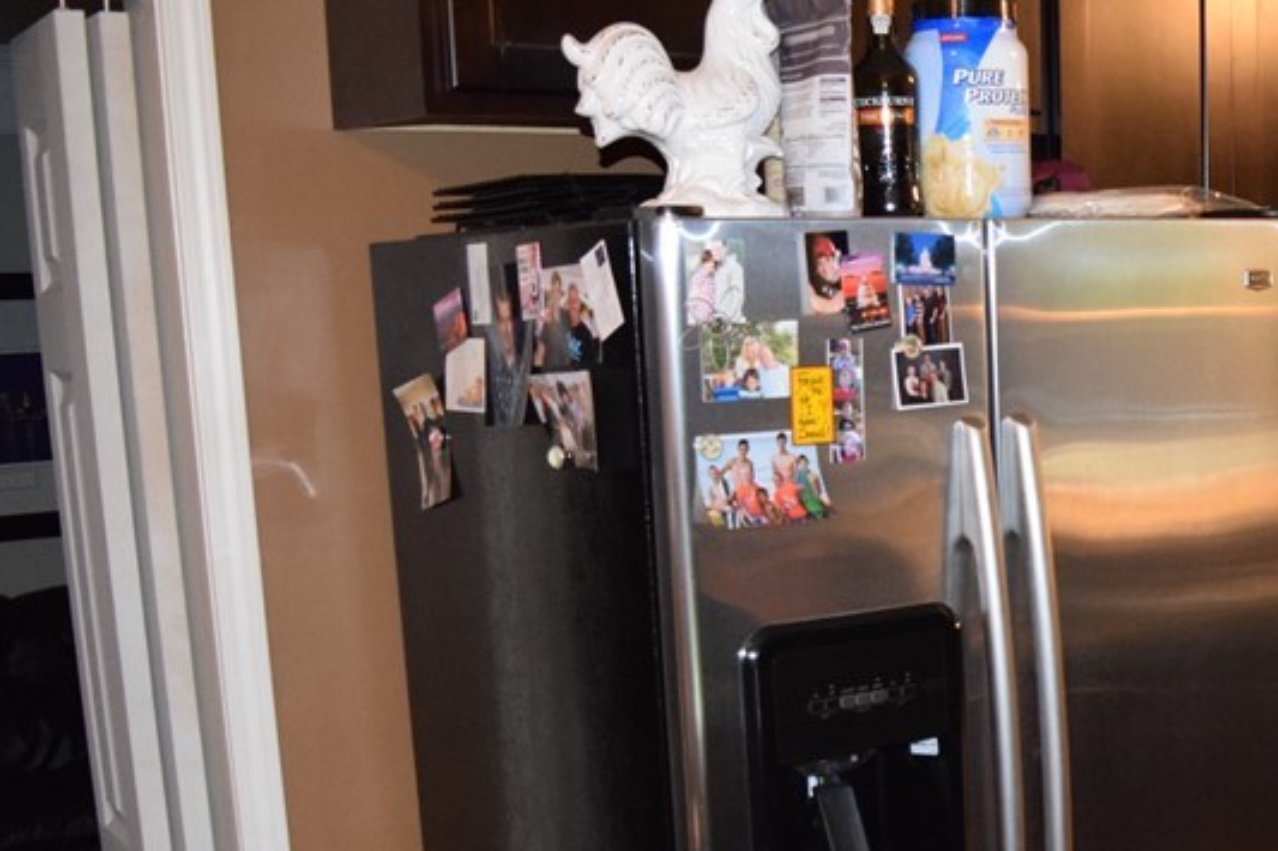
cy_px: 695
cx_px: 1192
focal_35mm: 55
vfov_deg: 24.2
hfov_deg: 33.9
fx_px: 1952
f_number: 3.5
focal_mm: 18
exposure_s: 1/60
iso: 3200
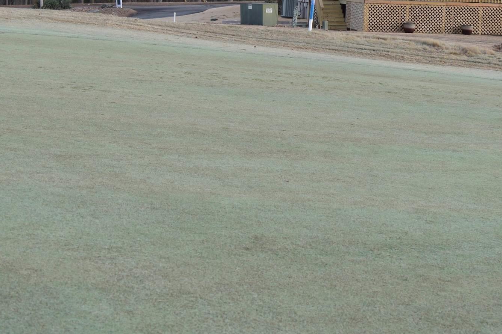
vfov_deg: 17.6
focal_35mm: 76
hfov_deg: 26.5
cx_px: 330
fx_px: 1060
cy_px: 11
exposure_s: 1/80
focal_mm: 22
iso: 100
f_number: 4.5
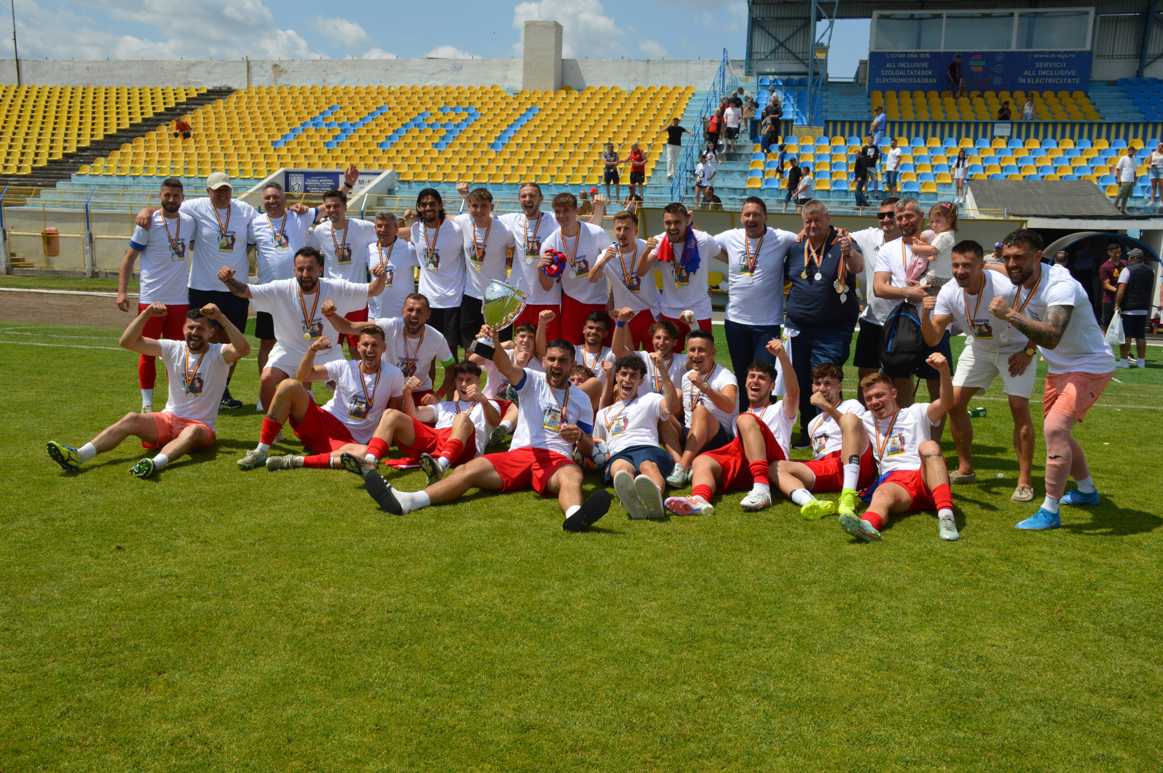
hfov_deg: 55.1
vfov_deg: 38.3
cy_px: 386
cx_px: 582
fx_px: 1114
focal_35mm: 34
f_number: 9
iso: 100
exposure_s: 1/320
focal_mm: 23
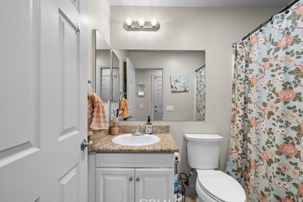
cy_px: 103
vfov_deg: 77.3
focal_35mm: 15
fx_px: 126
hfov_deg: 100.4
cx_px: 155
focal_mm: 14
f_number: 9
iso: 400
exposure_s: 1/5
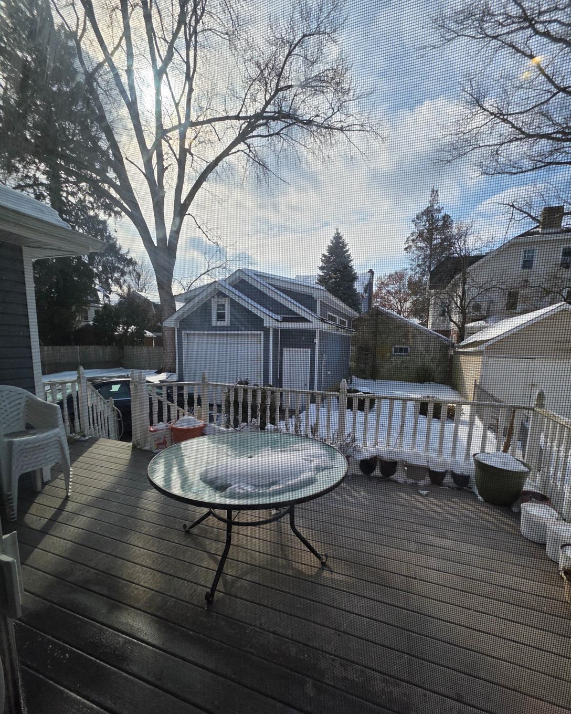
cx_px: 287
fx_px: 296
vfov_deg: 100.4
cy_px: 393
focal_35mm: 14
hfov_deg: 88.0
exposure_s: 1/2359
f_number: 1.9
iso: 40
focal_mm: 2.2
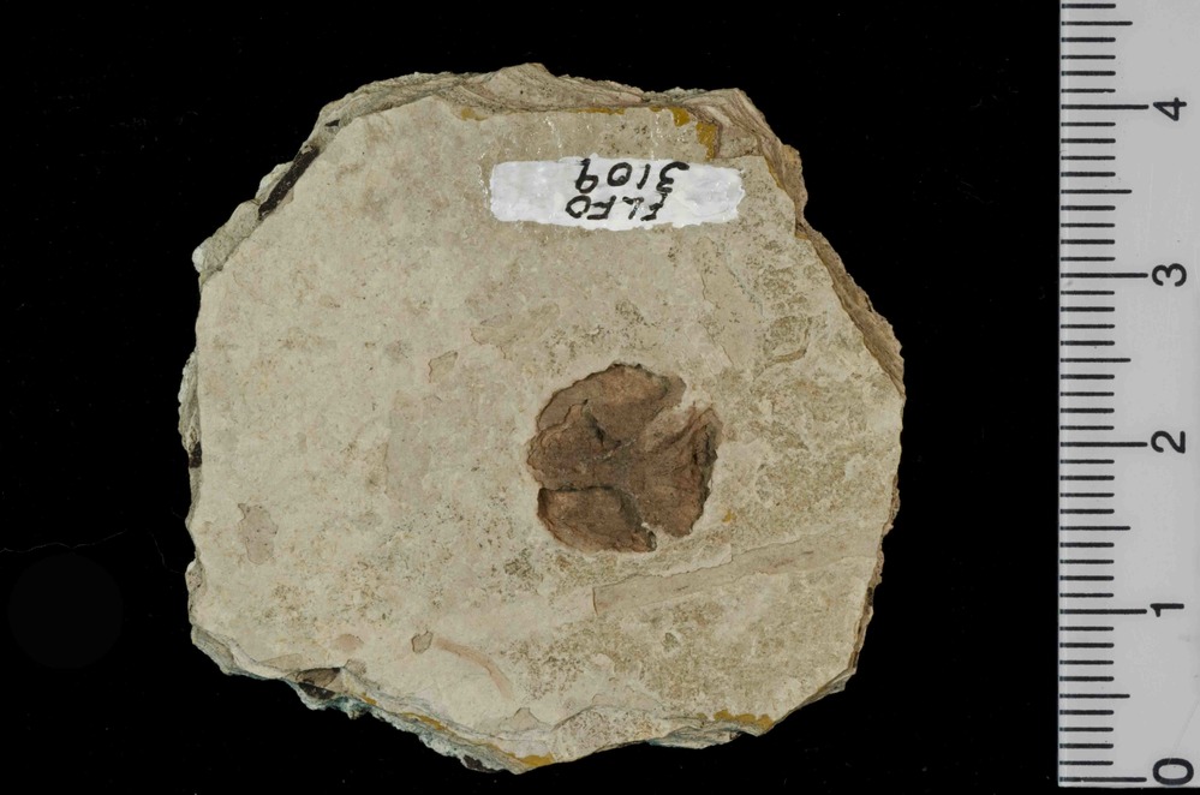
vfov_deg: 15.1
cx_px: 600
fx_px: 2994
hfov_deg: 22.7
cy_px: 398
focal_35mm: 90
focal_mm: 60
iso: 220
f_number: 32
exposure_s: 1/2
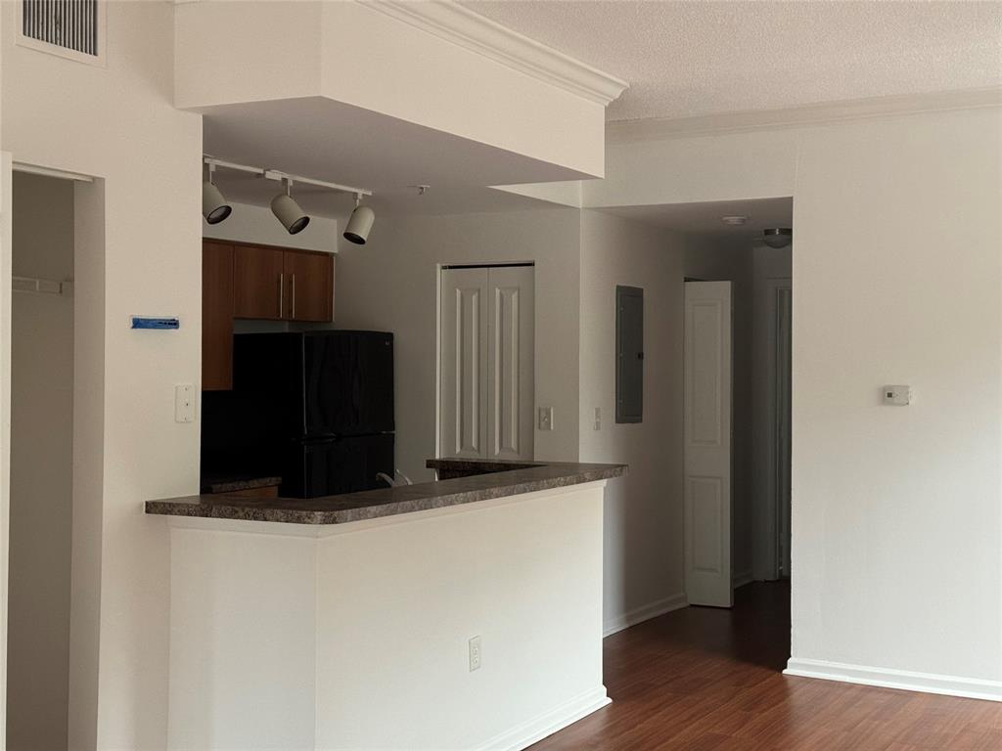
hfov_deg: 39.7
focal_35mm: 48
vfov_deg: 30.3
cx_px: 501
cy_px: 376
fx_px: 1389
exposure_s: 1/40
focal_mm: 6.76
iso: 400
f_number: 1.78
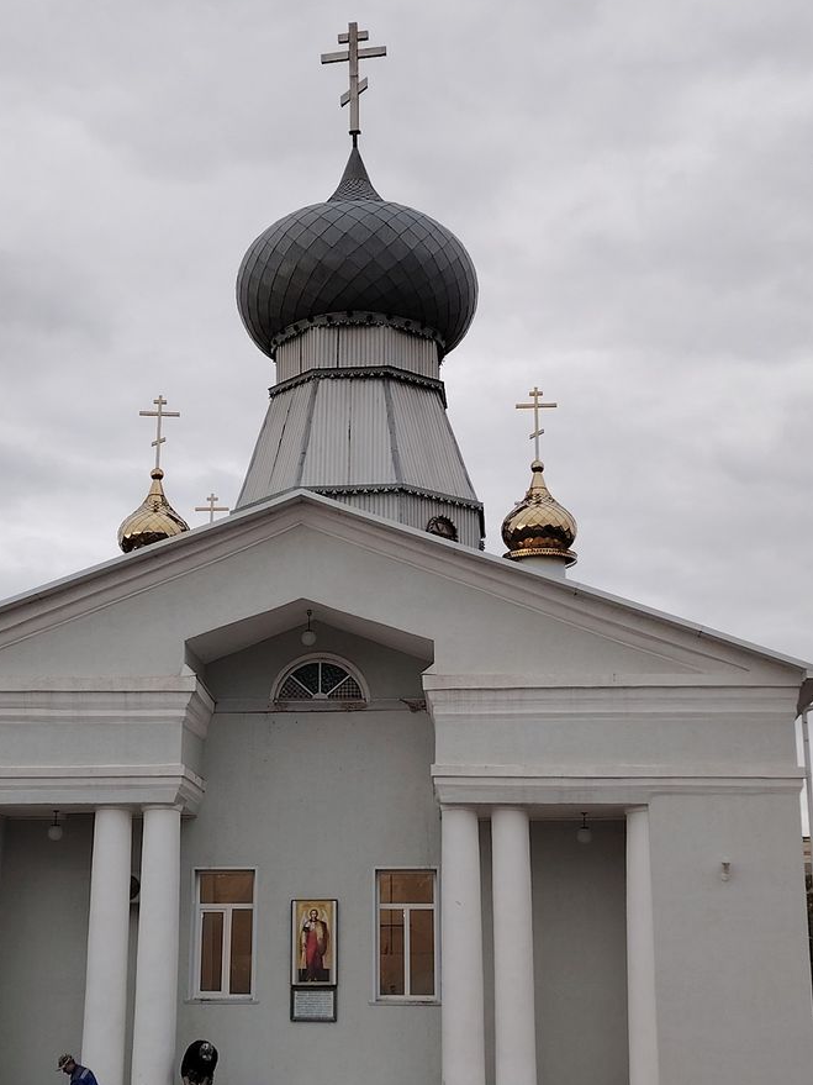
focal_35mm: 56
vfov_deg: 34.3
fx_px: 1754
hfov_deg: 26.0
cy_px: 605
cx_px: 329
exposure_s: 1/120
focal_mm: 5.25
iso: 288
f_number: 1.75
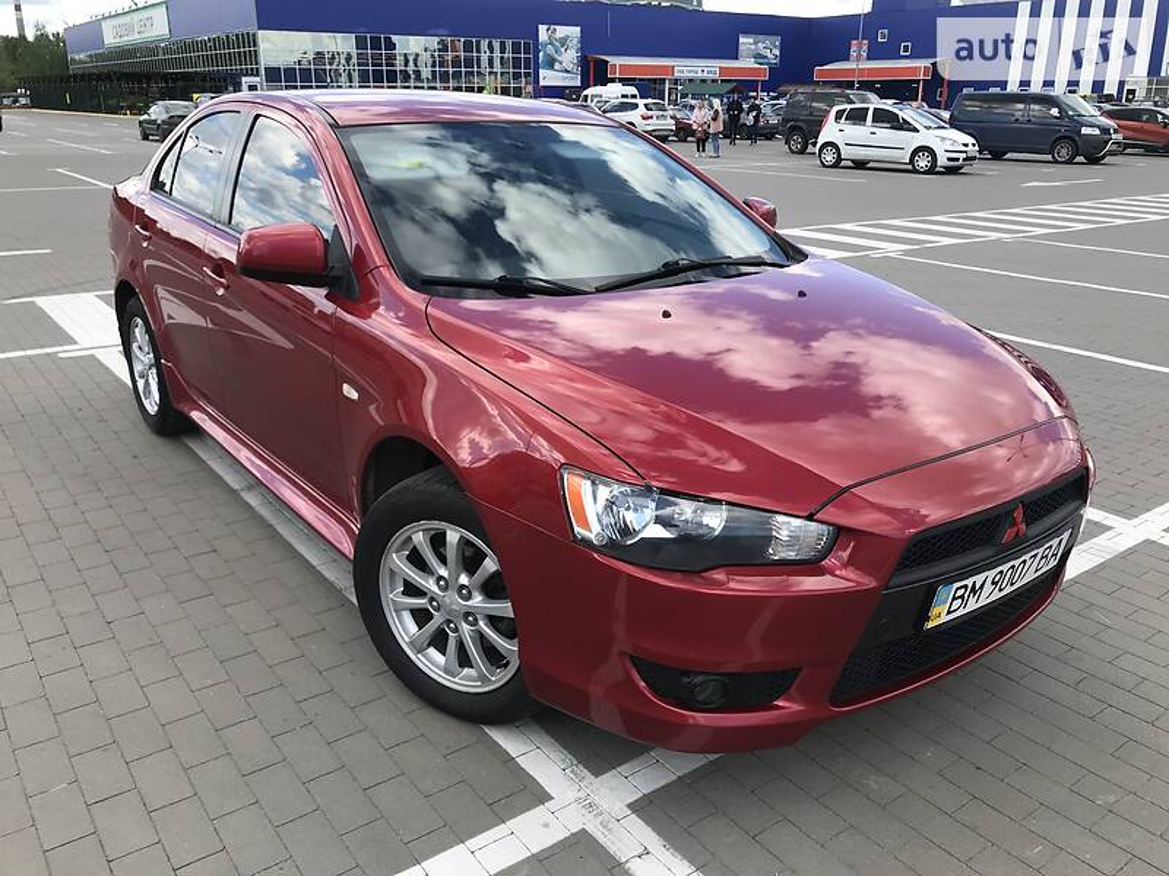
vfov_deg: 49.7
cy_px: 438
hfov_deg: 63.4
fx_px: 946
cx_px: 584
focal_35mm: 28
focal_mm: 4
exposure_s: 1/754
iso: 20
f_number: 1.8
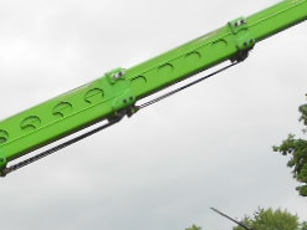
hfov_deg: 17.5
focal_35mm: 108
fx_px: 957
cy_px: 336
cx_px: -41
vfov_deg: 13.0
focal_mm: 4.6
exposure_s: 1/400
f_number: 3.2
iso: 80
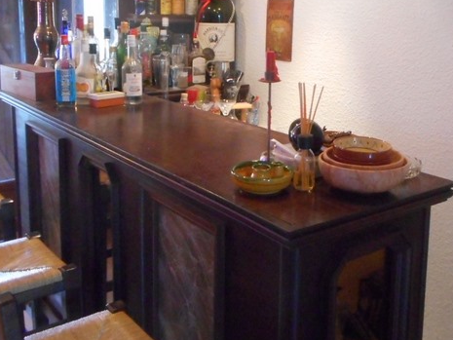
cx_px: 273
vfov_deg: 33.3
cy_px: 107
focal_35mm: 43
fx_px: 563
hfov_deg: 43.6
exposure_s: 1/13
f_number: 3.7
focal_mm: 4.5
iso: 800
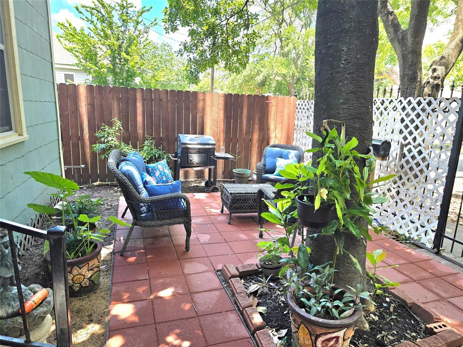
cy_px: 174
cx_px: 232
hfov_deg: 73.9
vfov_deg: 58.9
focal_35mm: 23
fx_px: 308
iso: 16
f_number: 1.7
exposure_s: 1/182
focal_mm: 6.3
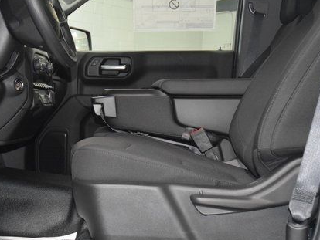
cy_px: 129
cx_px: 102
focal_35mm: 56
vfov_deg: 26.2
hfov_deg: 34.1
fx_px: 516
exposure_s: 1/100
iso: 3200
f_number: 3.8
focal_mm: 25
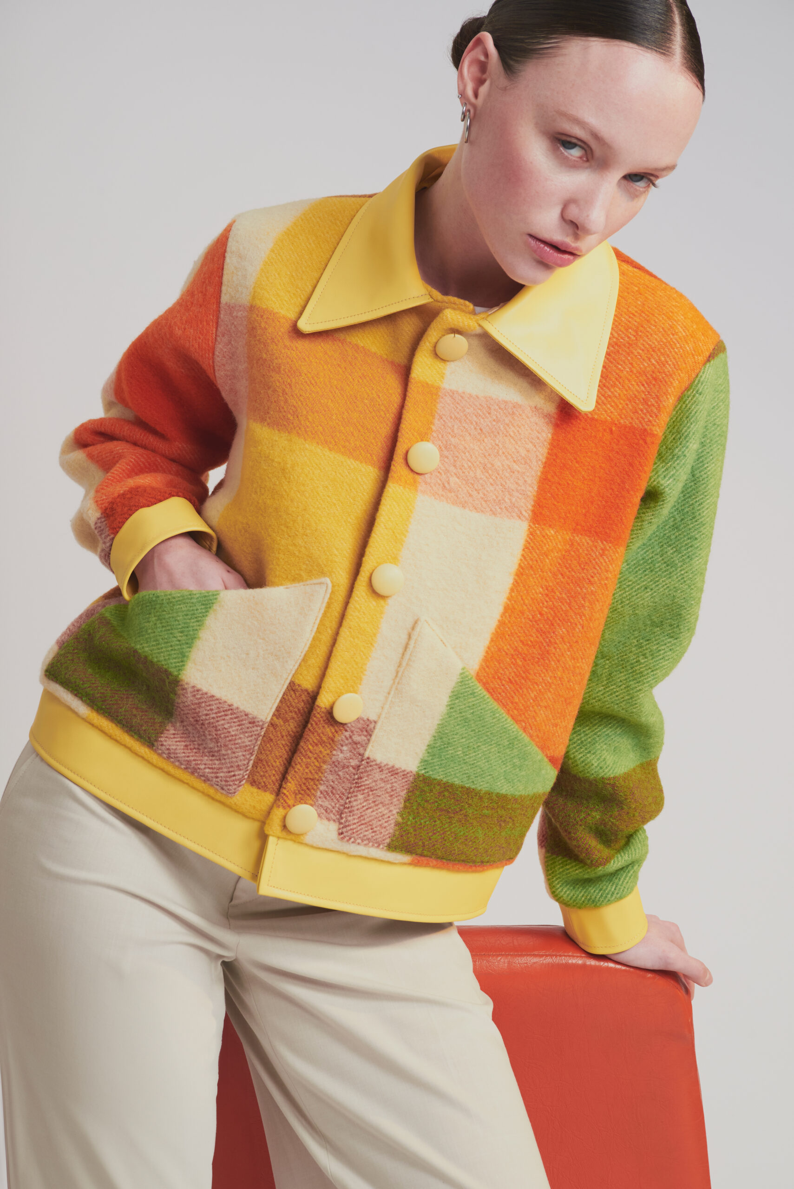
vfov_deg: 21.5
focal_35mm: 95
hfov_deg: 14.4
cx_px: 397
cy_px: 594
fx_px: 3140
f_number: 10
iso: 400
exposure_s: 1/160
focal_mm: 95
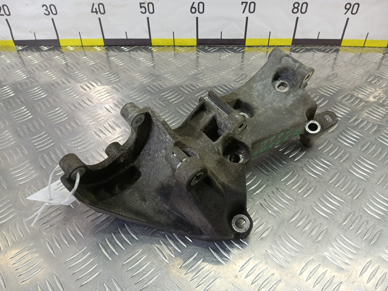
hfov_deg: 73.9
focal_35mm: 23
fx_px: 258
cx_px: 194
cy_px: 146
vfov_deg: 58.9
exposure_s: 1/50
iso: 124
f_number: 1.6
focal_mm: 4.11
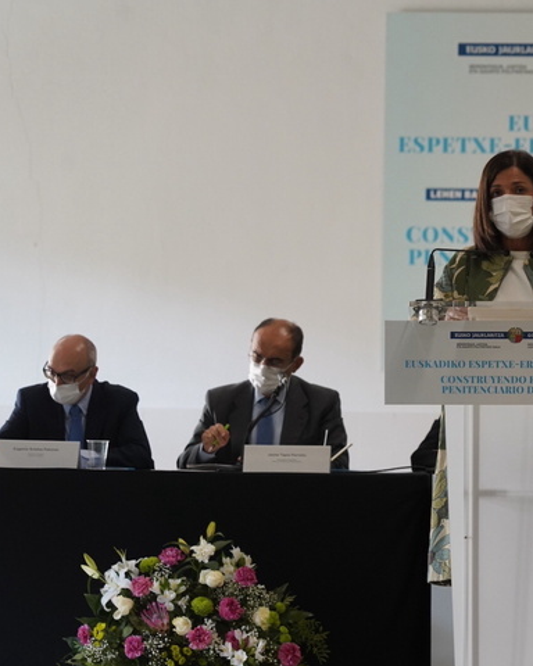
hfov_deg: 10.3
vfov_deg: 12.9
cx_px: 446
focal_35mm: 149
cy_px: 335
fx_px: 2938
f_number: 5
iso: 3200
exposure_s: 1/320
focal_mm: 105
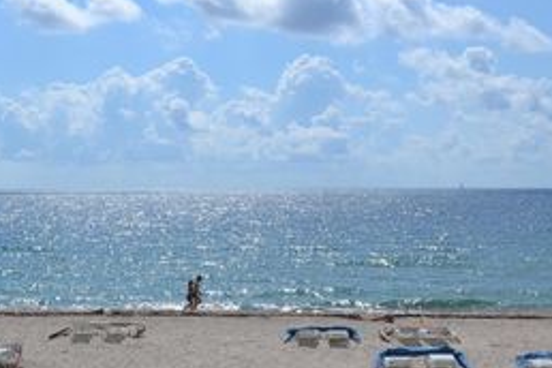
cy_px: 296
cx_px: 248
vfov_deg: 21.0
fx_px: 981
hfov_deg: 31.4
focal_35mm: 64
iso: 100
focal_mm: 22
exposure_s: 1/320
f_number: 9
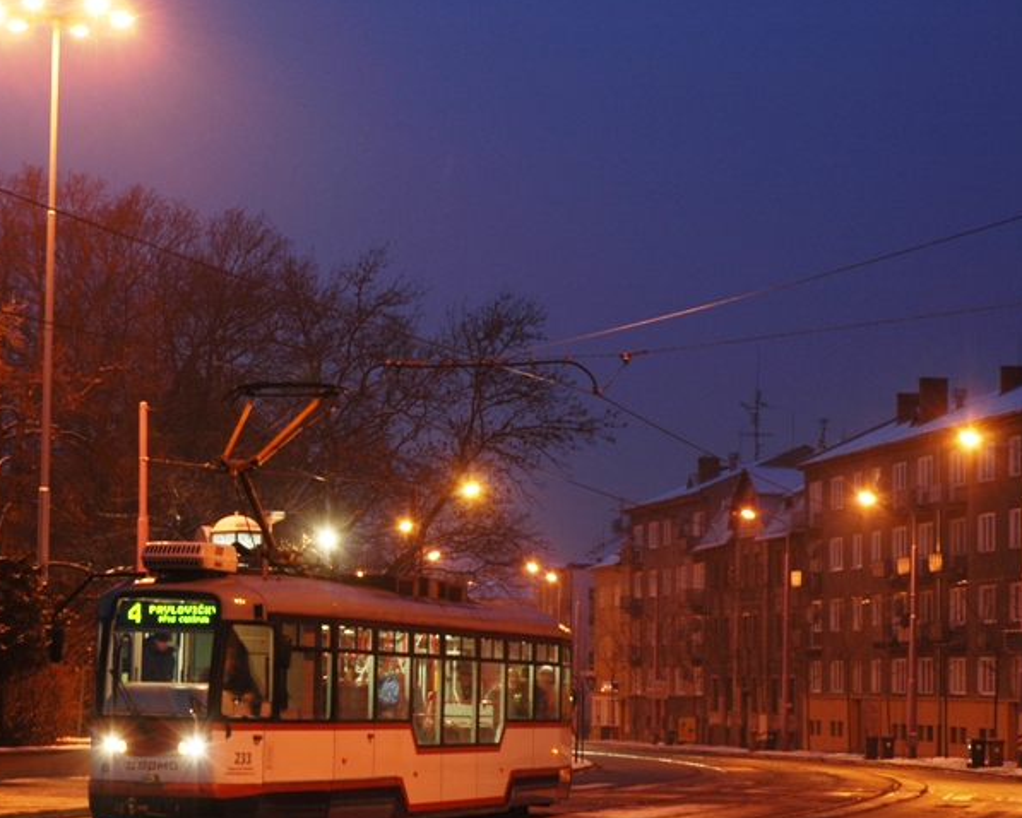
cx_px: 308
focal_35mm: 102
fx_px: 3086
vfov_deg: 15.1
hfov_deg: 18.7
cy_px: 448
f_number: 10
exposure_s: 1.3
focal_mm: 48
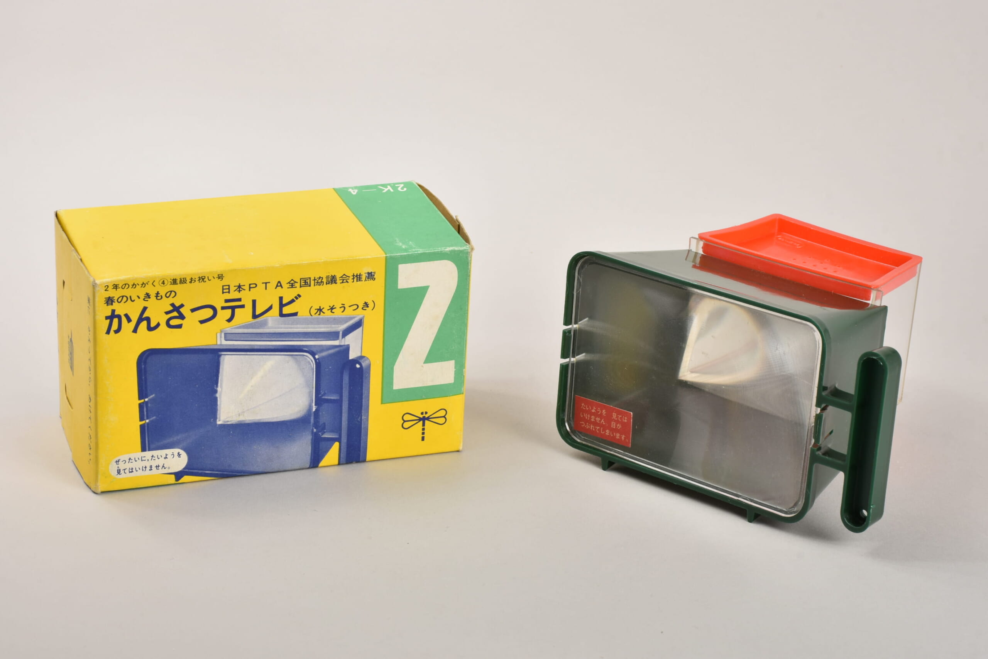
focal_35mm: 93
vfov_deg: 14.7
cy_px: 330
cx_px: 494
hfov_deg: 21.9
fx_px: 2553
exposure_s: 1/60
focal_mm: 62
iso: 200
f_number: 14
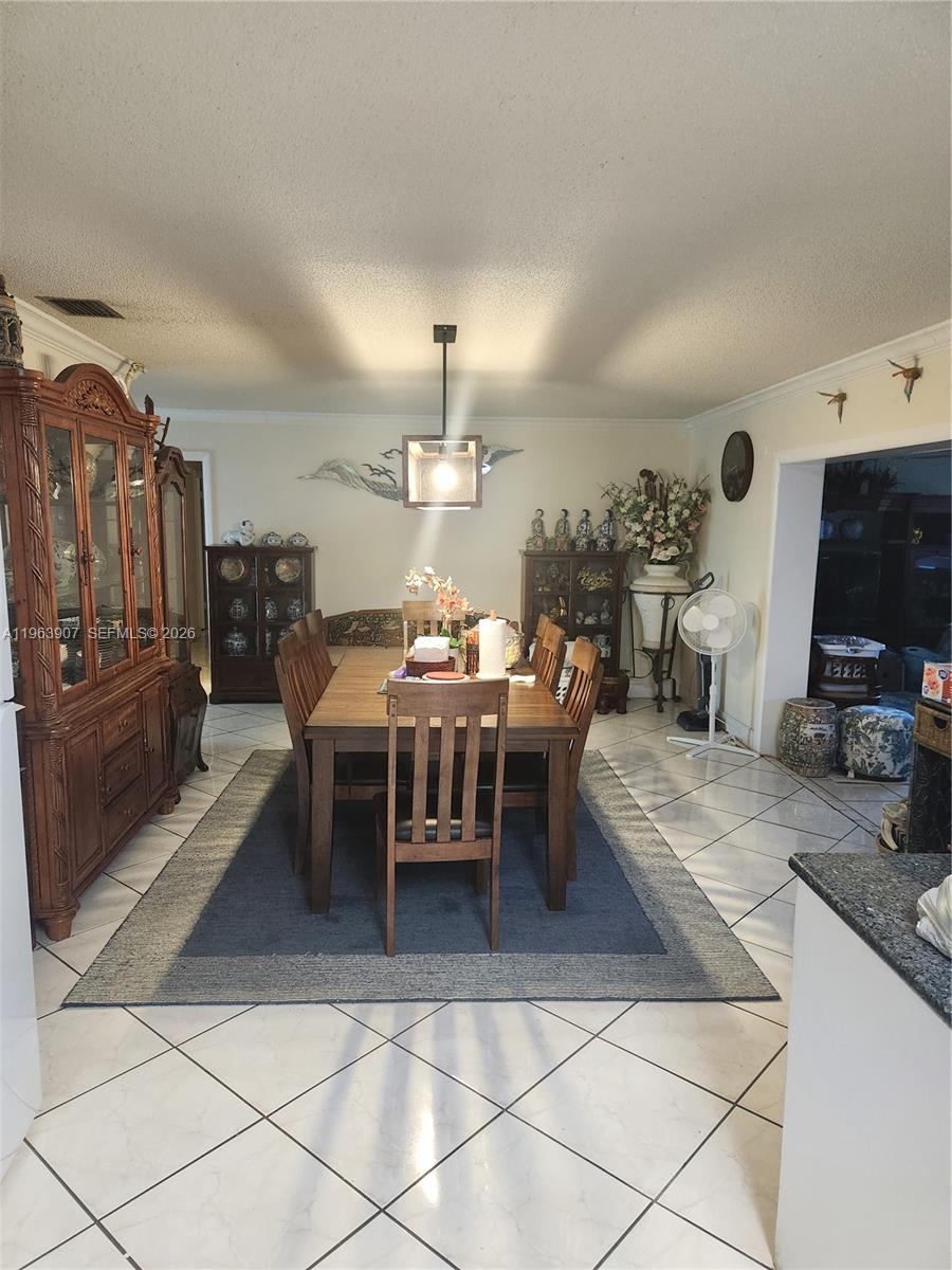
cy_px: 635
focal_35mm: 23
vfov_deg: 73.9
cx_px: 476
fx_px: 843
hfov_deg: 58.9
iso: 640
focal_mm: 5.4
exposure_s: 1/120
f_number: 1.8
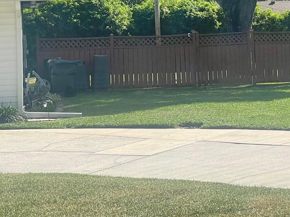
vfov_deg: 12.1
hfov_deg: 15.9
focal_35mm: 122
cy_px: 30
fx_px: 1022
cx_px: 274
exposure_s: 1/1229
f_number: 2
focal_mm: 6
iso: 25
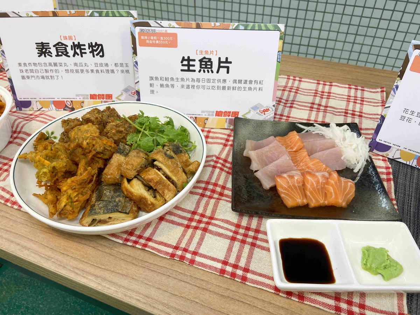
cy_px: 158
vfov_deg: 53.1
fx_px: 315
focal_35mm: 26
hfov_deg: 67.3
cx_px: 210
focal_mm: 4.25
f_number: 1.8
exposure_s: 1/120
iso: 80
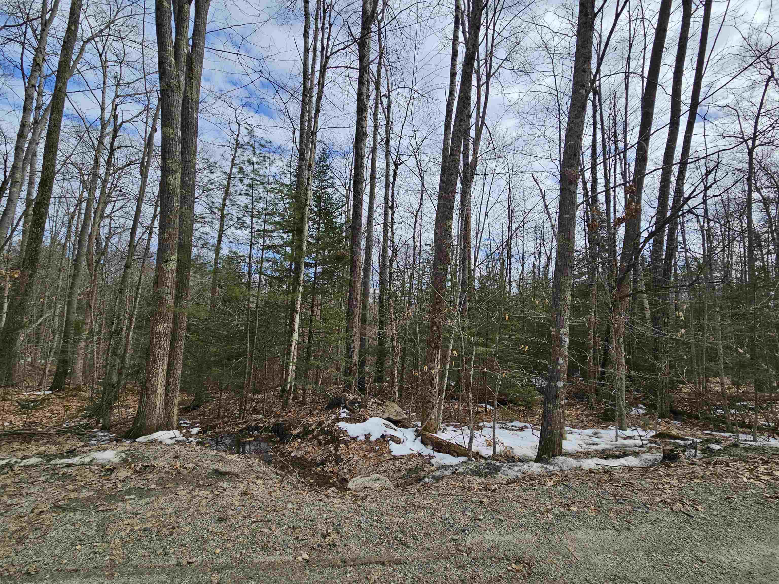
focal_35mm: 13
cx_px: 390
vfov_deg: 89.9
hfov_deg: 106.2
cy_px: 292
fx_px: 293
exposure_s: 1/2049
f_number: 2.2
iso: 50
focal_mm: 2.2
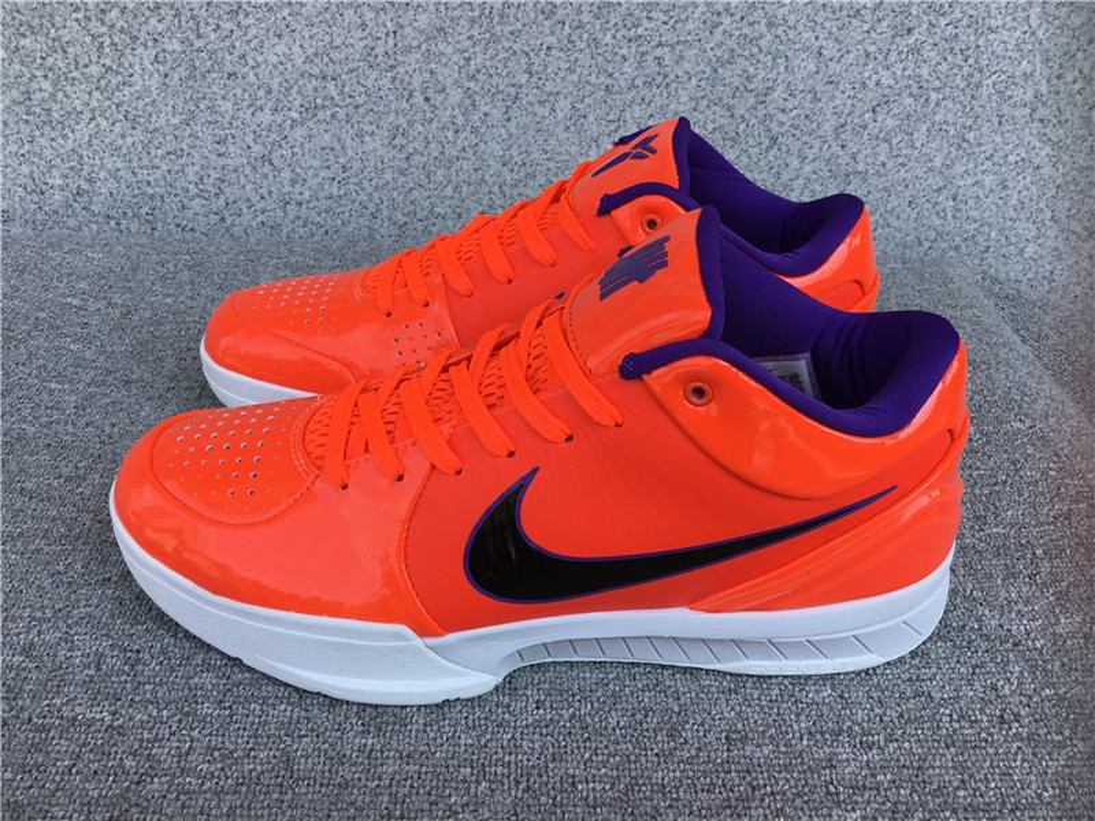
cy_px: 410
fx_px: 981
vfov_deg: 45.4
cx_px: 548
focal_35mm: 31
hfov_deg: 58.4
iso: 25
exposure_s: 1/491
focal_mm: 3.3
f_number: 2.4
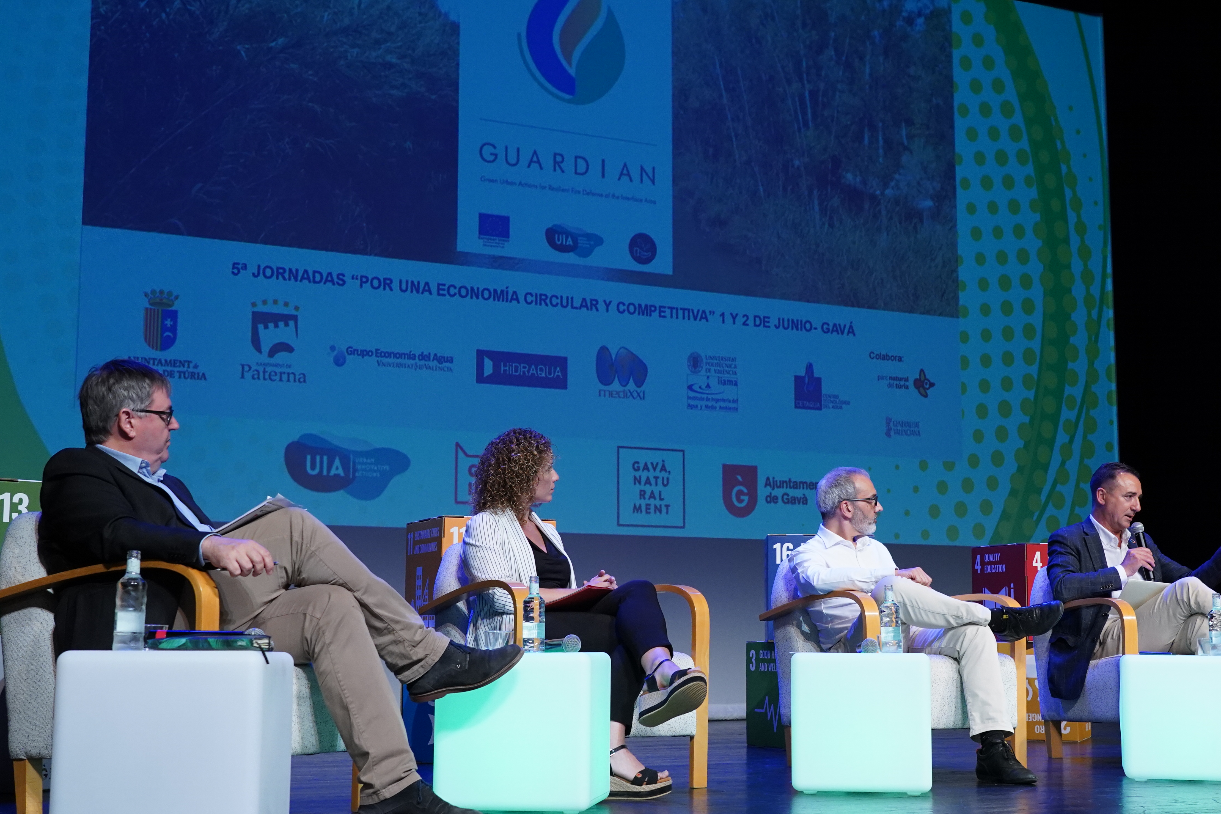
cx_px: 676
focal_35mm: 50
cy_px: 456
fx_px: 1696
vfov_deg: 27.0
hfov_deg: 39.6
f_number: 5.6
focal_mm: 37
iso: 3200
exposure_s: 1/80
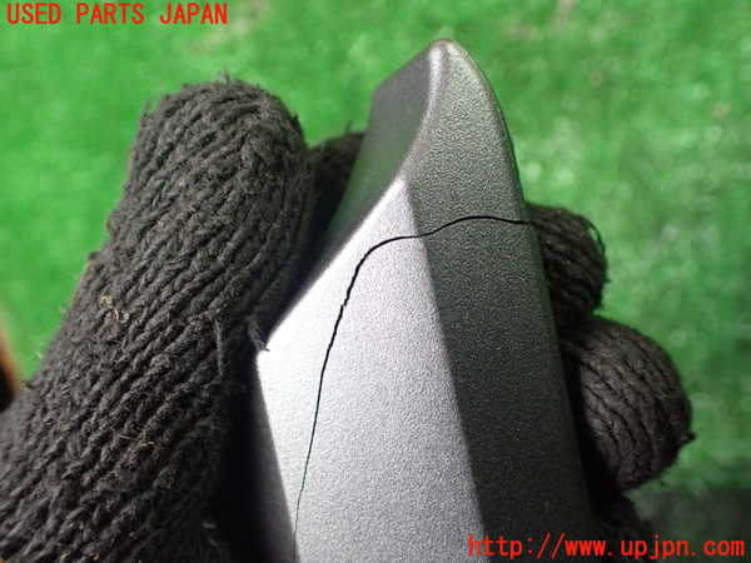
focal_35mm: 30
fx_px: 651
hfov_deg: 60.0
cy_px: 282
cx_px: 376
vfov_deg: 46.8
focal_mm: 5.4
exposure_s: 1/40
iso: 800
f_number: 2.3
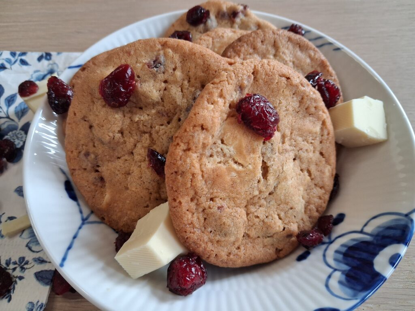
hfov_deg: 65.3
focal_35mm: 27
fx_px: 324
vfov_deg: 51.4
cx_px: 208
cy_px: 156
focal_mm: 4
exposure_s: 1/120
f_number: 1.8
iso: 320
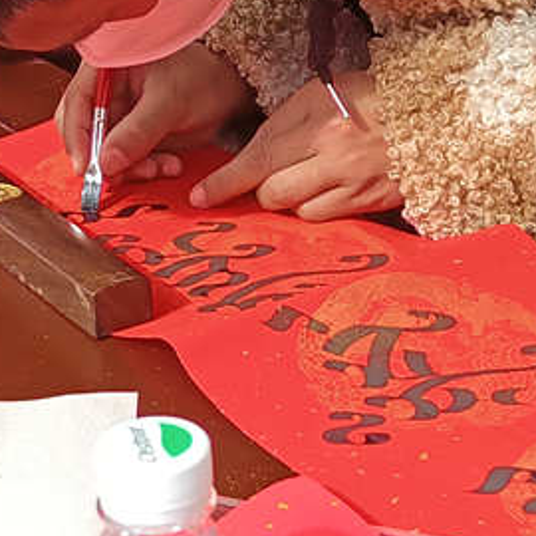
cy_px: -6
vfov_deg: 14.5
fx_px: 2067
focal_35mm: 118
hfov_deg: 14.8
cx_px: 193
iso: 100
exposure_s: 1/475
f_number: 1.9
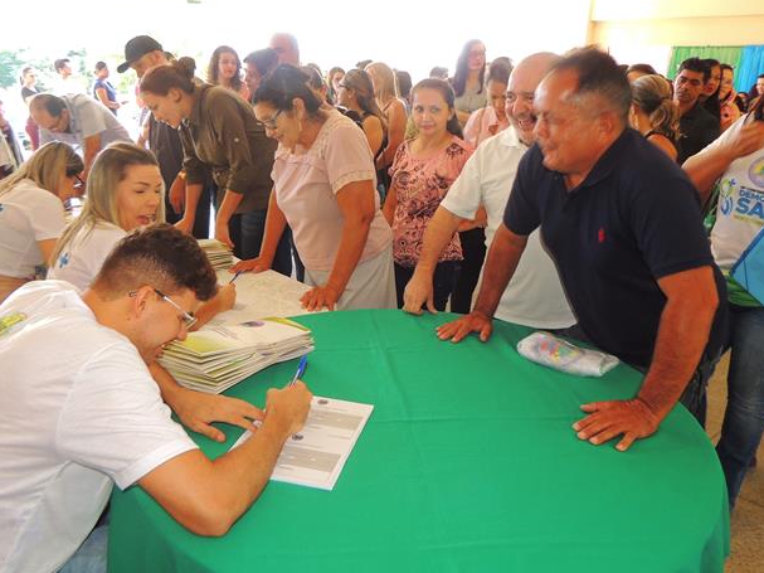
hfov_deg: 61.5
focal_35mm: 29
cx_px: 335
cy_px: 254
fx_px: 640
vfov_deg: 48.1
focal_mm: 4.3
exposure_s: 1/30
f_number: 3
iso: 200
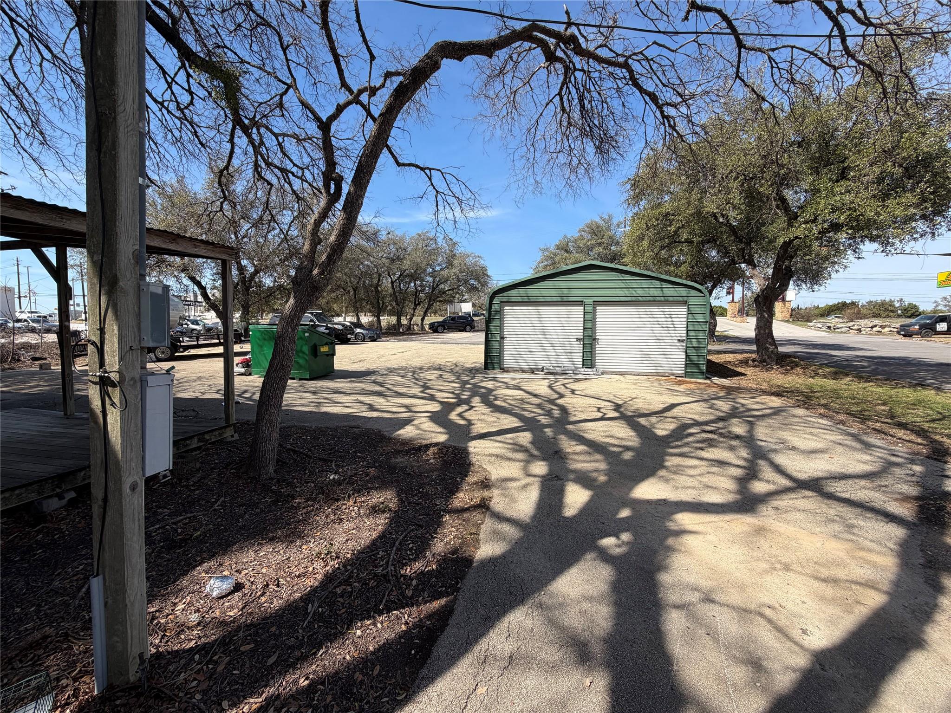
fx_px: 385
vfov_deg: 85.7
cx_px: 476
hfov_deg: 102.1
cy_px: 356
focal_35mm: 14
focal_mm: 2.22
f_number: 2.2
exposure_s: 1/770
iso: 32
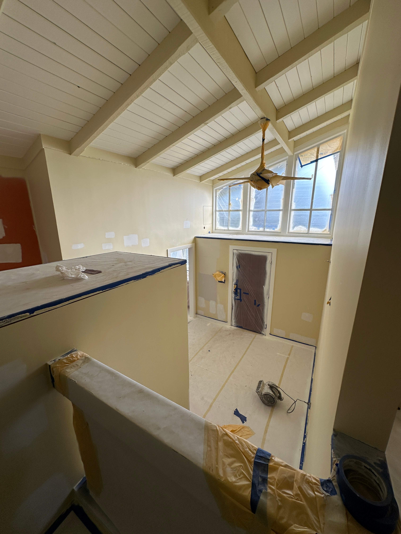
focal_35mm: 14
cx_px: 200
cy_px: 267
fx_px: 216
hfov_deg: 85.7
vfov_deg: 102.1
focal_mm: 2.22
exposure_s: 1/120
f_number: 2.2
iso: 50
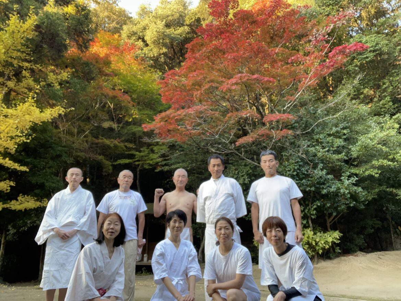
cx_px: 200
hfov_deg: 73.9
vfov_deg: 58.9
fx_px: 266
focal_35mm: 23
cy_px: 150
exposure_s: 1/60
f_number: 2.2
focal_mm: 2.71
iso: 100
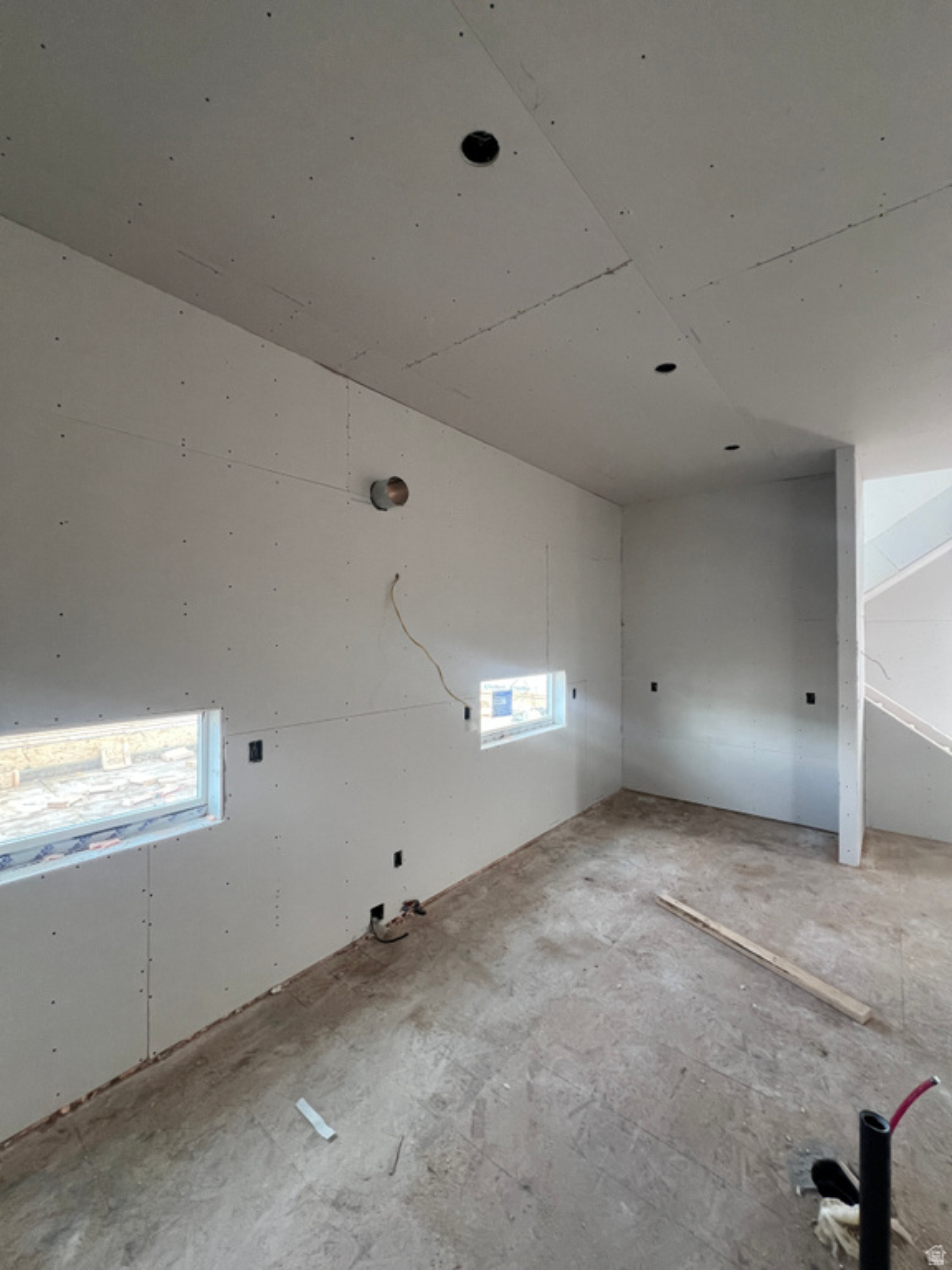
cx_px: 476
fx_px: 477
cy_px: 635
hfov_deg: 89.9
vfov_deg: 106.2
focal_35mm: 13
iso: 200
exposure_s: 1/99
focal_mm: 1.57
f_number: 1.8
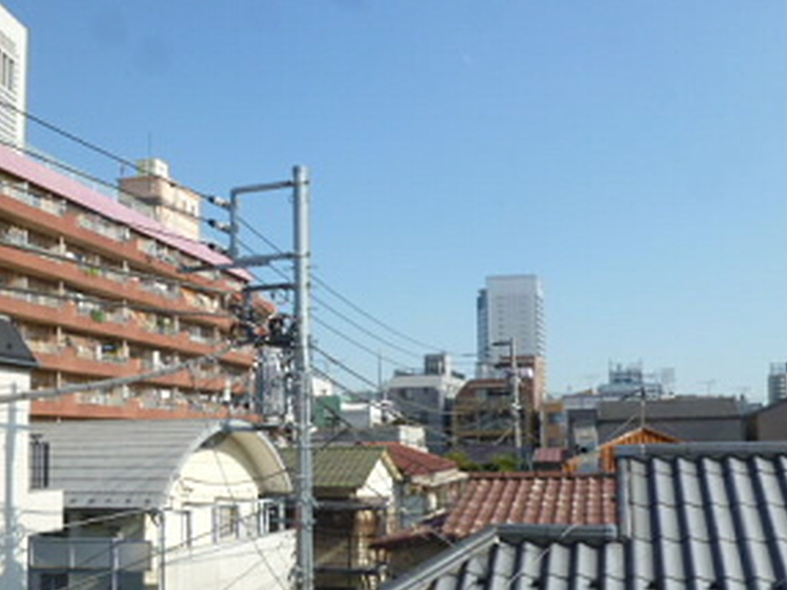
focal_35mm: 36
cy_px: 383
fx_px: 818
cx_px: 387
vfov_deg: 39.3
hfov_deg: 51.4
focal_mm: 4.3
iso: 100
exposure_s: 1/400
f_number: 5.6
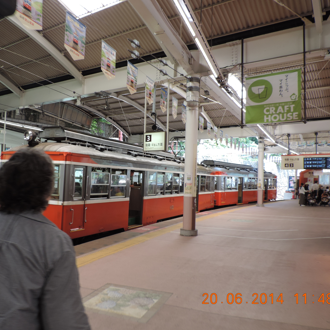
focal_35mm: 29
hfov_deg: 55.1
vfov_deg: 55.6
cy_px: 165
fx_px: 313
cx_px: 128
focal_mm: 4.3
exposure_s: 1/40
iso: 80
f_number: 3
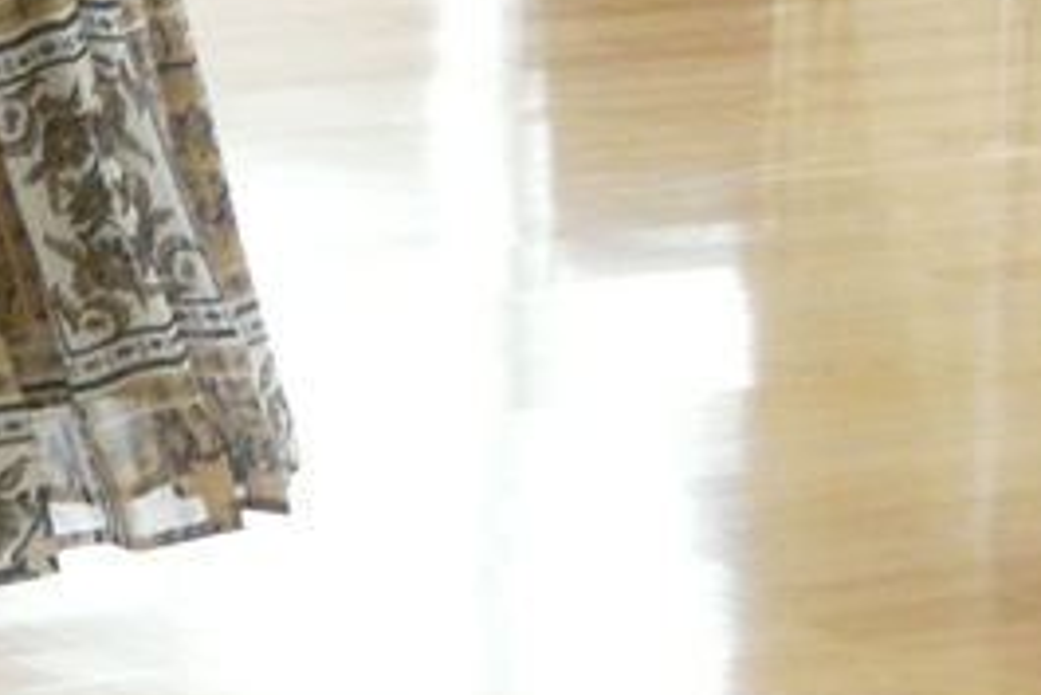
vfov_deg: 5.0
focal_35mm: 269
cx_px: 786
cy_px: -628
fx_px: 7782
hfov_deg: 7.6
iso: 400
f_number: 3.2
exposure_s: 1/160
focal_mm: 11.1
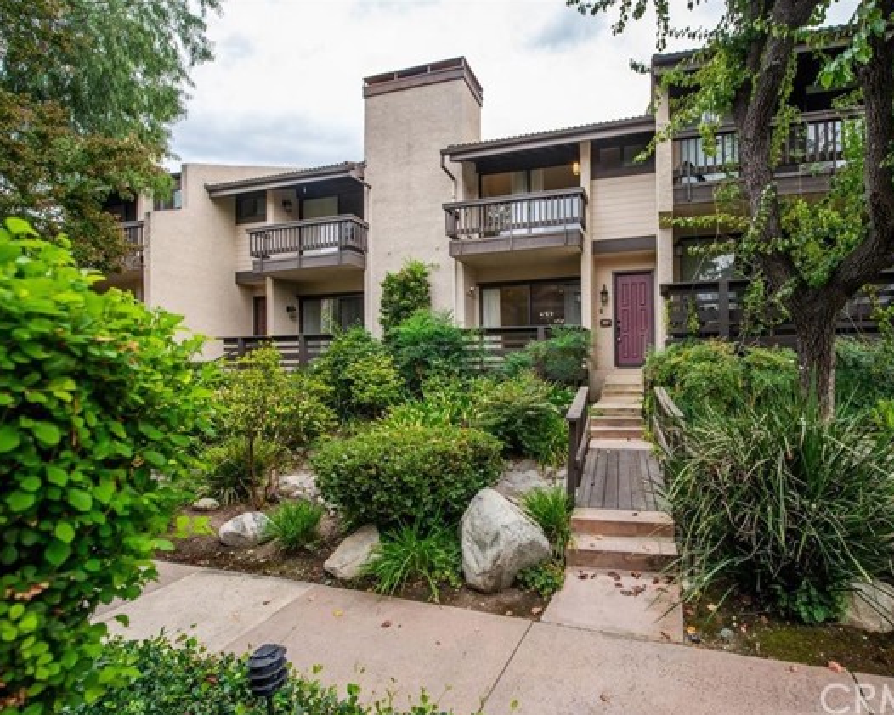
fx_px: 423
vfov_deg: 80.4
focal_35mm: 16
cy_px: 361
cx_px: 537
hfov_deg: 91.9
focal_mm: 14
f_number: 6.3
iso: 400
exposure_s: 1/160
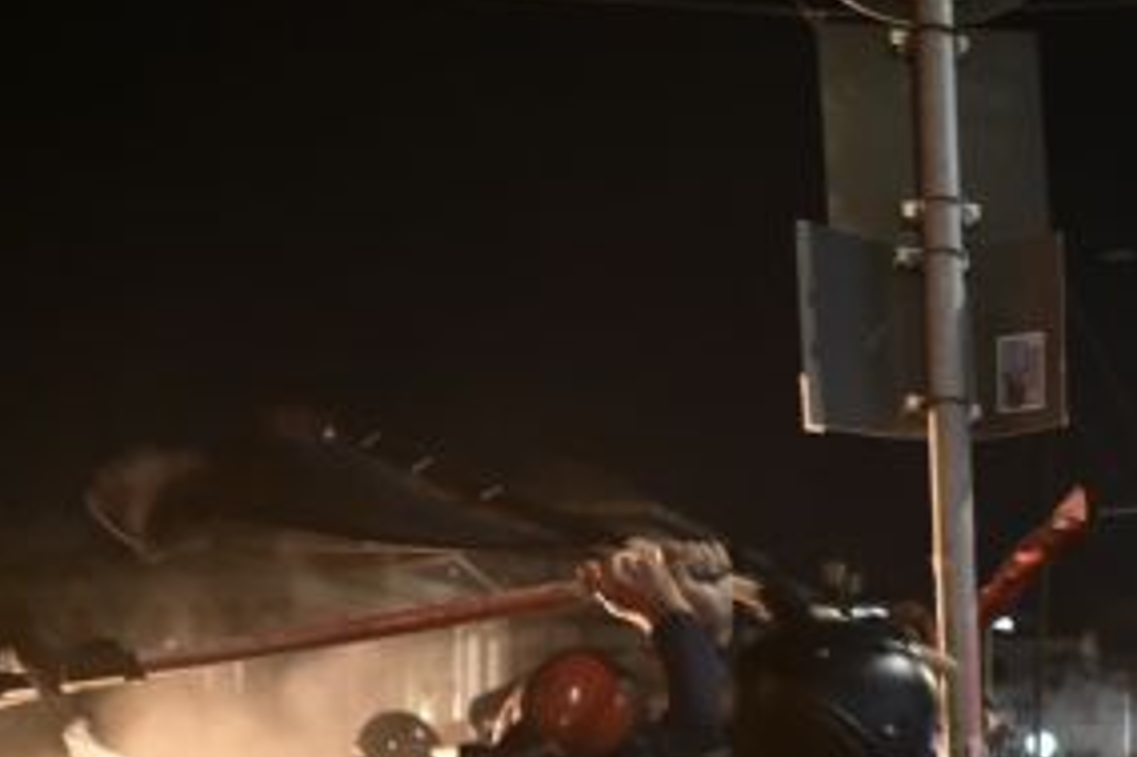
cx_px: 1245
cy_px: 777
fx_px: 1704
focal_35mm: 54
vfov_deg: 23.8
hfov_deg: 32.5
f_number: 4
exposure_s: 1/100
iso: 10000
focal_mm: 24
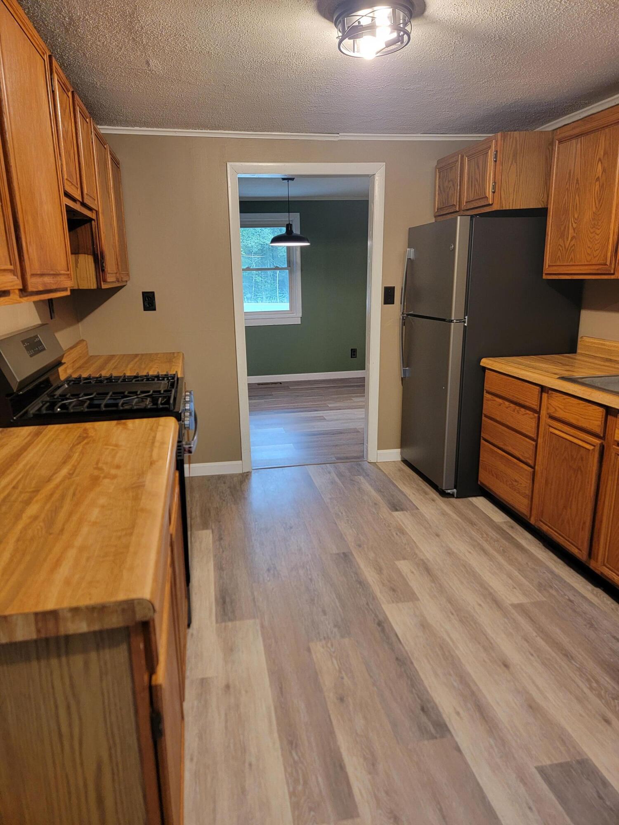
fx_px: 572
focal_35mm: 24
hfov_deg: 56.8
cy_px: 412
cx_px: 310
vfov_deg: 71.6
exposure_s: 1/40
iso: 250
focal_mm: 6.7
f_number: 1.8
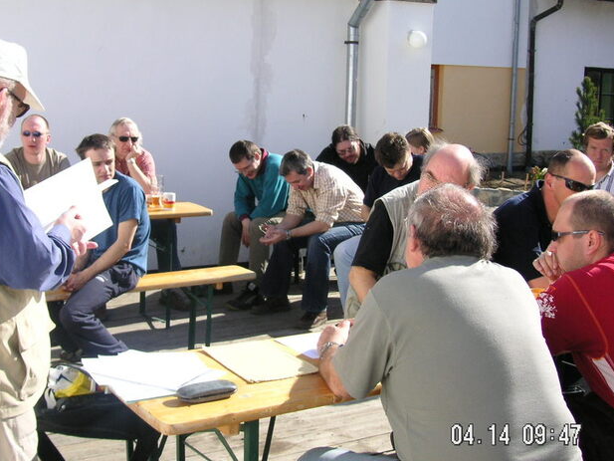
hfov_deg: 39.4
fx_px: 852
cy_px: 194
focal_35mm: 48
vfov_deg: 30.2
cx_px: 239
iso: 50
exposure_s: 1/750
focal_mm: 6.1
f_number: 2.8
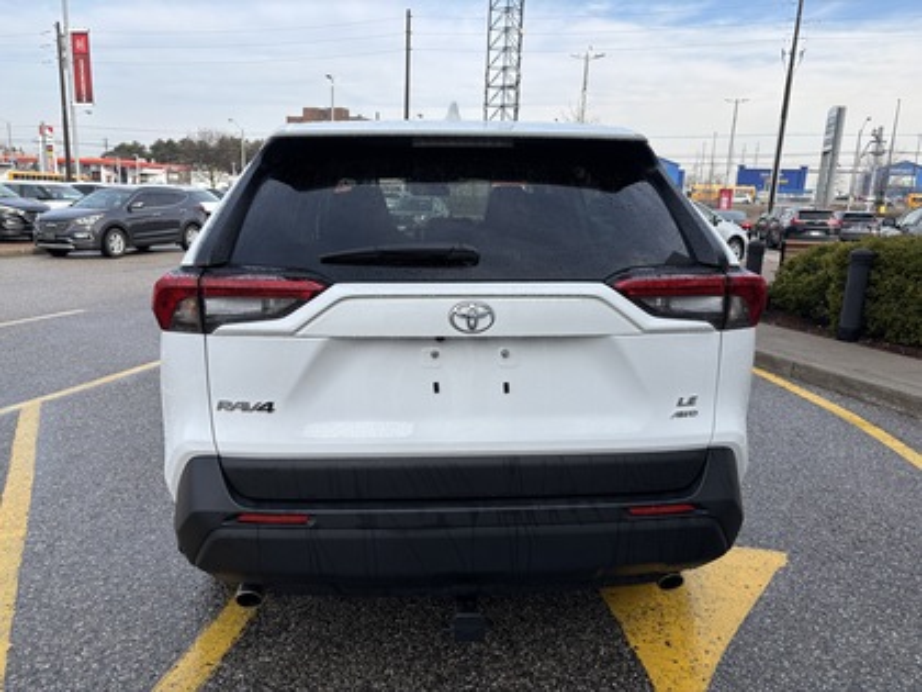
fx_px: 693
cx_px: 461
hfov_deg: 67.3
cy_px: 346
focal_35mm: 26
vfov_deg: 53.1
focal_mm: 5.96
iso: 50
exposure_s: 1/1812
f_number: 1.6
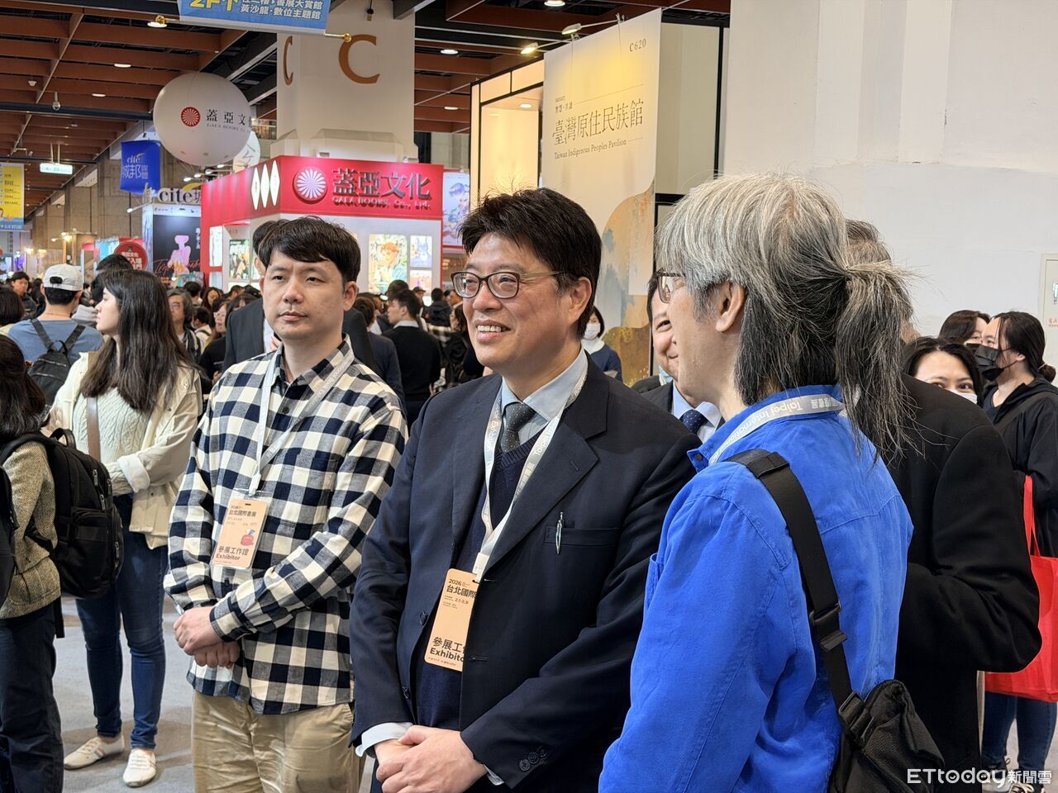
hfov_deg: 39.7
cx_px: 529
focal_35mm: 48
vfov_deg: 30.3
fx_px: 1467
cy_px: 396
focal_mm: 6.76
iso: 100
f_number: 1.78
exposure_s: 1/60
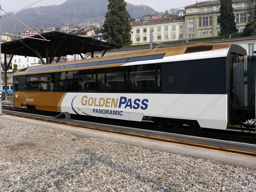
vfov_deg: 41.8
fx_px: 251
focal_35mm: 34
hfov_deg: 54.0
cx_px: 128
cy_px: 96
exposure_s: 1/320
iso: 160
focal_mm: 17
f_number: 8
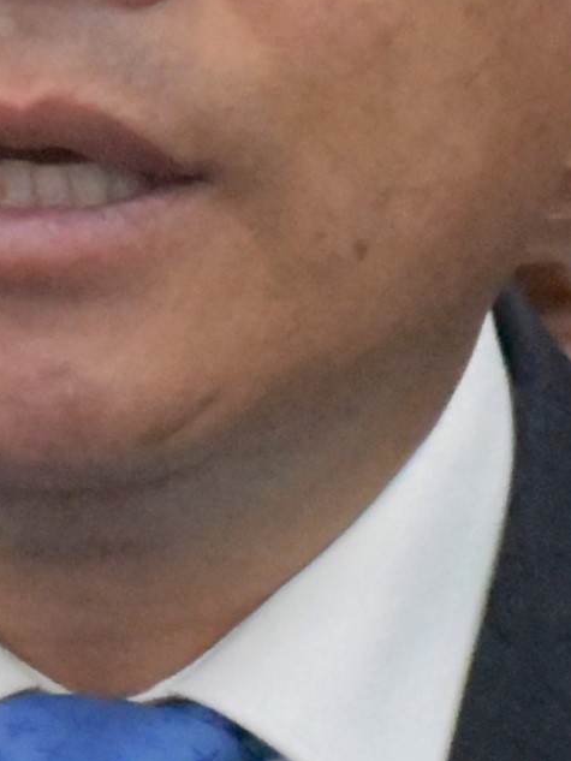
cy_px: 729
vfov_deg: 0.6
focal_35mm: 3353
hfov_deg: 0.4
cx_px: 69
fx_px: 73720
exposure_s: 1/320
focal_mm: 300
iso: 9000
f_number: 9
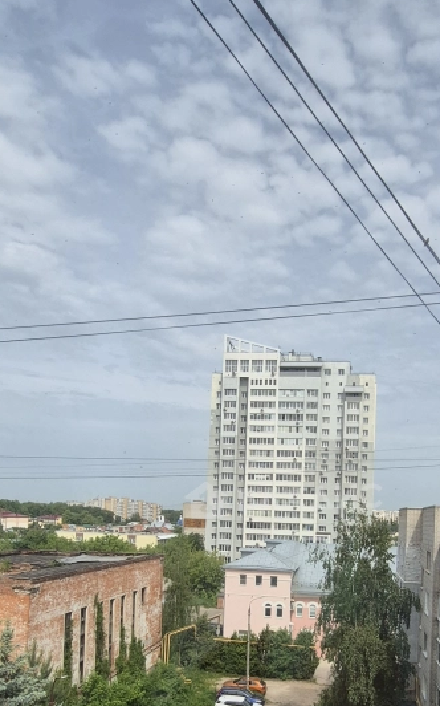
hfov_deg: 44.0
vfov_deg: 63.9
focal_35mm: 28
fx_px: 538
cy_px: 498
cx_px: 285
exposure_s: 1/2304
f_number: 2.2
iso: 50
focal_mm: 1.74
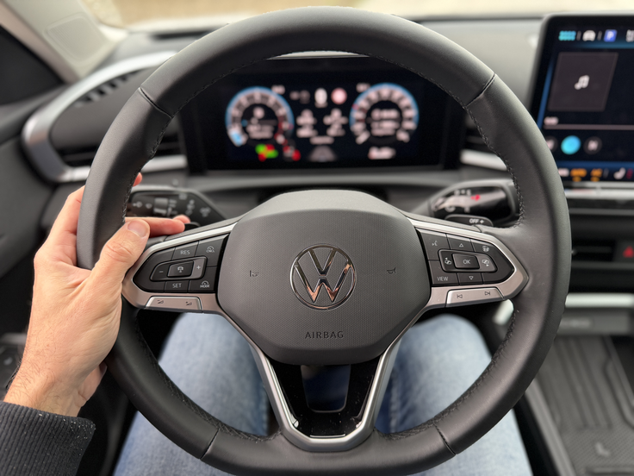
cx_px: 317
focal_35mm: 24
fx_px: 440
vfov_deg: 56.8
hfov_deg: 71.6
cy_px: 238
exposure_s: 1/121
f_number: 1.78
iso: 200
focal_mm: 6.76
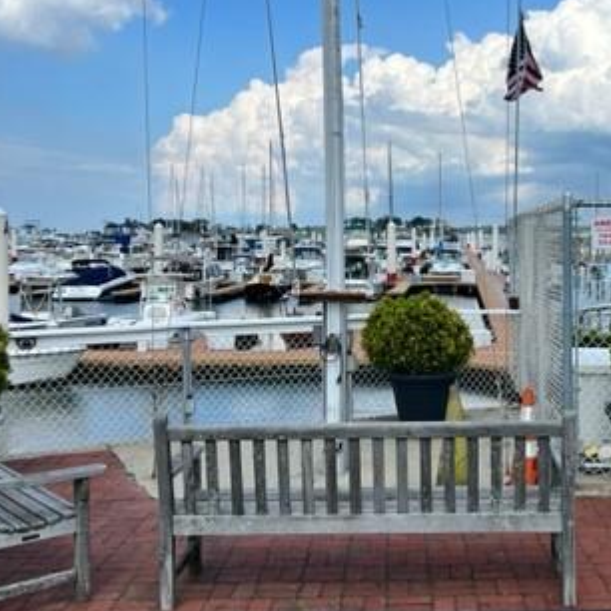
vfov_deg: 35.2
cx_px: 455
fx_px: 959
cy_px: 244
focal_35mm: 48
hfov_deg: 34.6
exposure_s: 1/5587
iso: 50
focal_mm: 5.7
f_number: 1.5
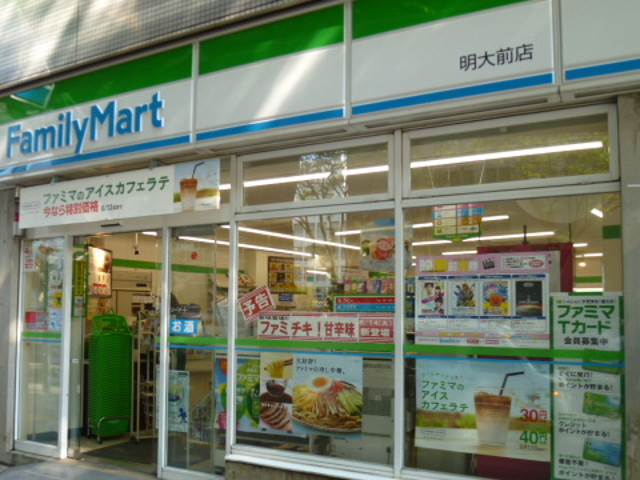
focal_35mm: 32
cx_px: 265
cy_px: 280
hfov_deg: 56.5
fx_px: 592
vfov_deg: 44.0
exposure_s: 1/125
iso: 80
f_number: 2.2
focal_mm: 4.3
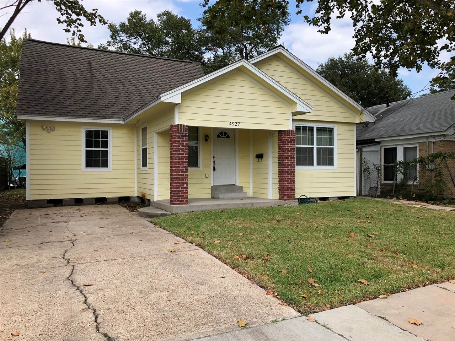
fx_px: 381
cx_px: 228
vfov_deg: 48.2
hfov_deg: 61.7
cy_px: 170
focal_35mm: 29
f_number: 1.8
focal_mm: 3.99
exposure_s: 1/800
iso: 20
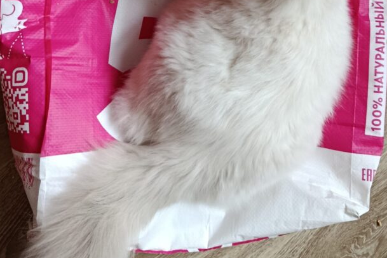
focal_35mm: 42
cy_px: 3
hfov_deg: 46.4
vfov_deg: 29.8
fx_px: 451
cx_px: 189
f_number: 1.7
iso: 974
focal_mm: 5.24
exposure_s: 1/50
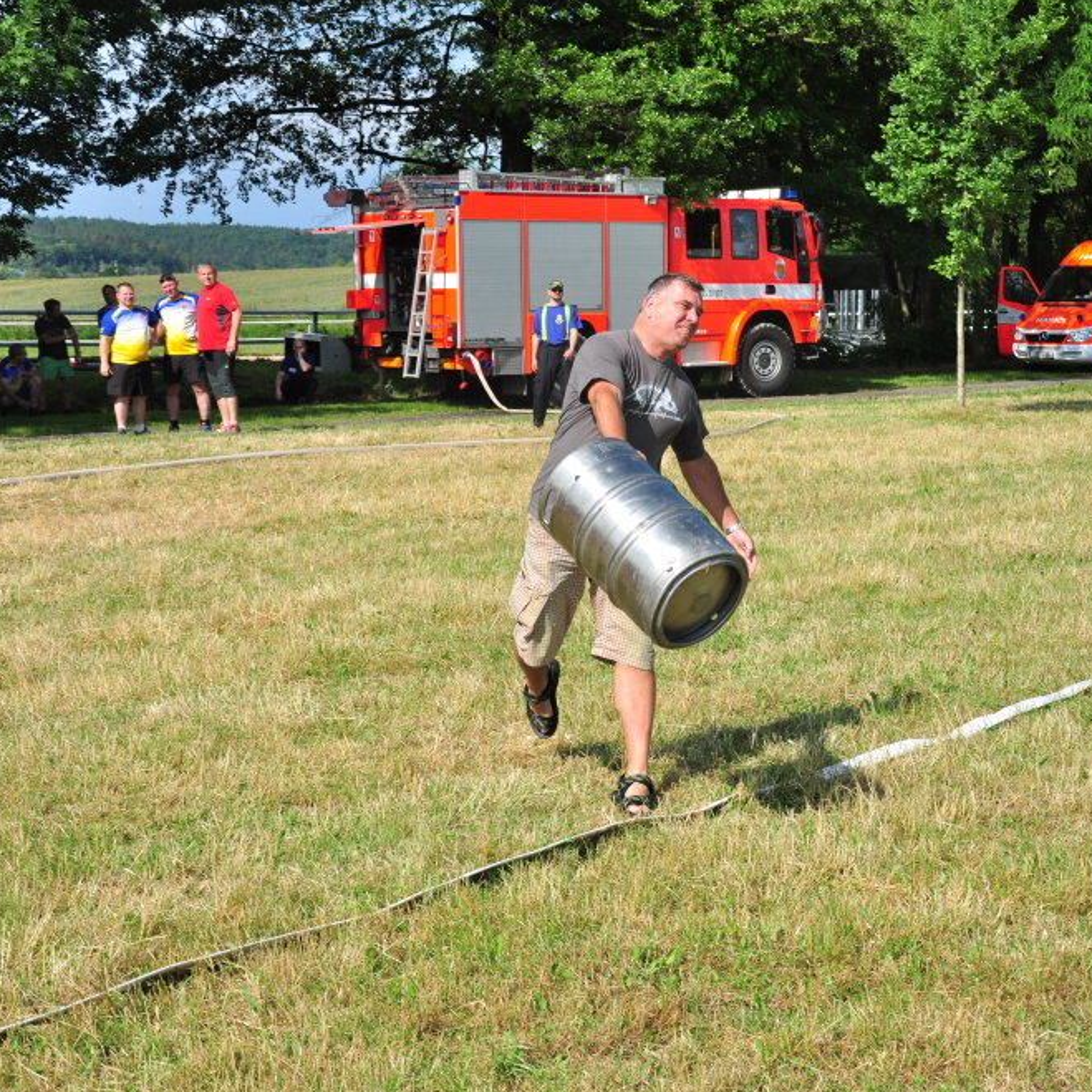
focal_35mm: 68
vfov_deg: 25.5
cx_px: 668
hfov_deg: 25.4
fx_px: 2414
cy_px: 547
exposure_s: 1/2500
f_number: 5.6
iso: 320
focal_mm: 35
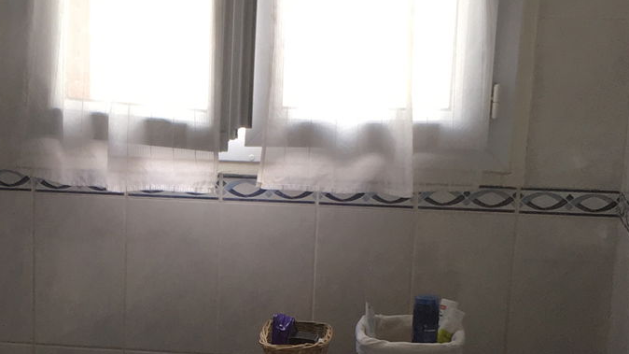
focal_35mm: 100
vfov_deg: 11.9
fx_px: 1668
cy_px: 373
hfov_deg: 21.0
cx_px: 105
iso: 40
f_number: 2.2
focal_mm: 4.15
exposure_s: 1/100
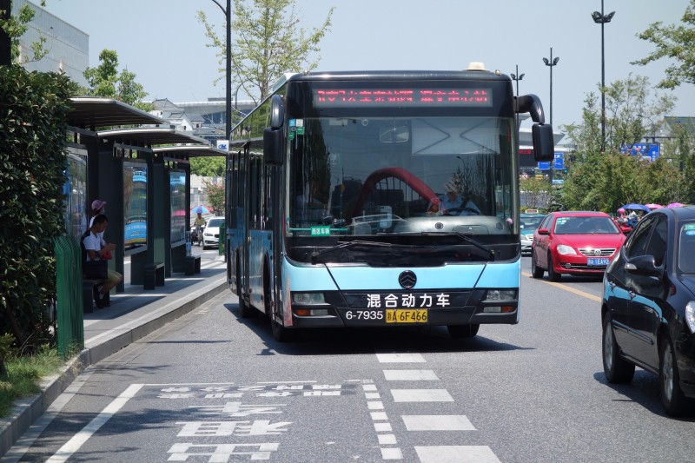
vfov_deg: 13.7
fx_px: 1930
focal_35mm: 100
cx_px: 348
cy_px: 232
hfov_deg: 20.4
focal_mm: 37.1
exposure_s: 1/400
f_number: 5.6
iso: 125
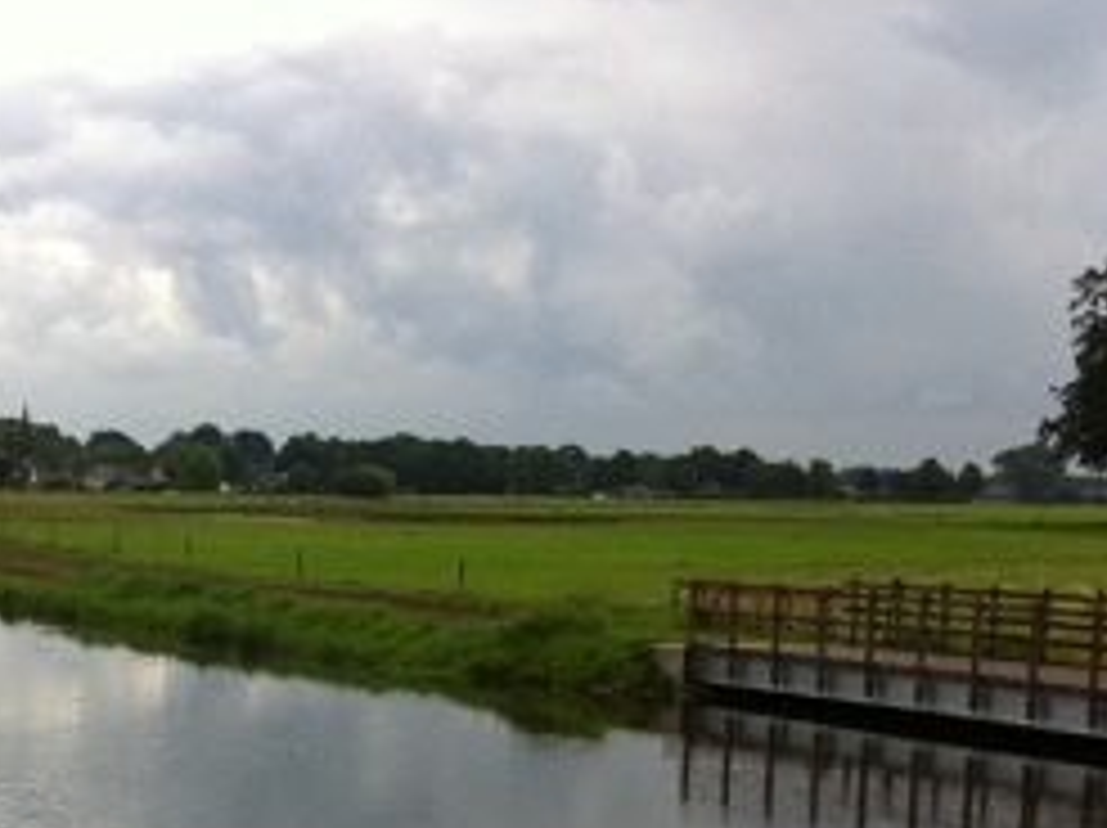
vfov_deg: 19.0
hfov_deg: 25.1
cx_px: 160
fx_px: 2428
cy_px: 770
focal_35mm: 76
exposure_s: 1/914
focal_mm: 3.85
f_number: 2.8
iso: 80
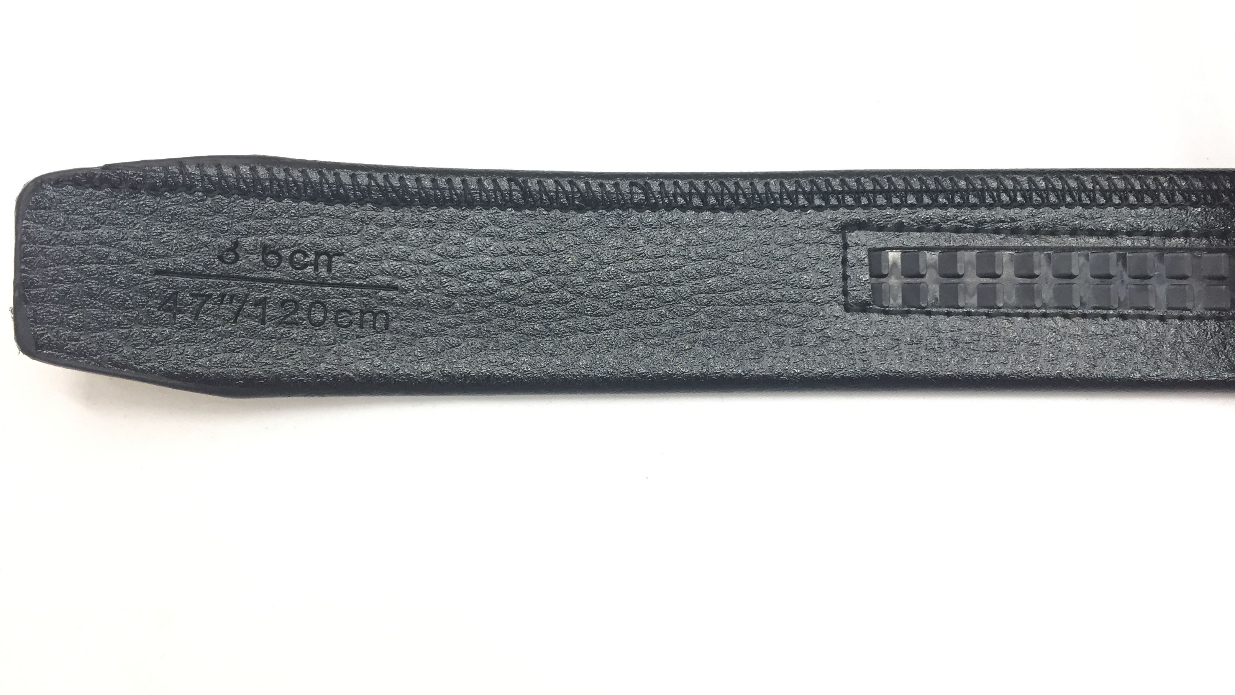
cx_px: 618
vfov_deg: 36.7
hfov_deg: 61.0
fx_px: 1048
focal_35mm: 32
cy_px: 329
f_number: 2.2
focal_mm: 4.15
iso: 100
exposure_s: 1/33
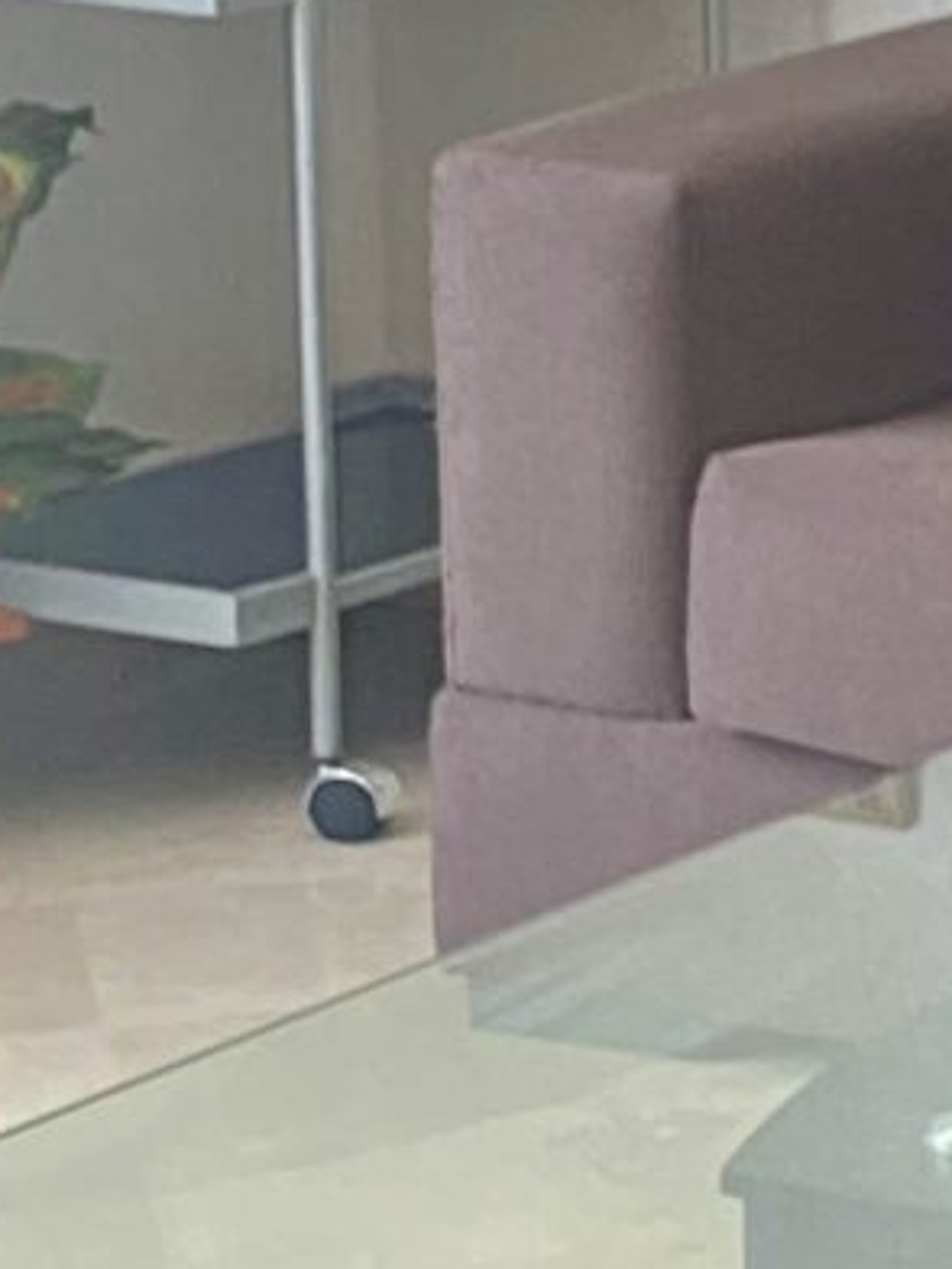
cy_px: 499
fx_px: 6234
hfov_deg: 7.9
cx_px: 2493
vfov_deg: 11.6
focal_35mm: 170
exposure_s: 1/50
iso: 320
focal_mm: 4.25
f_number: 1.8
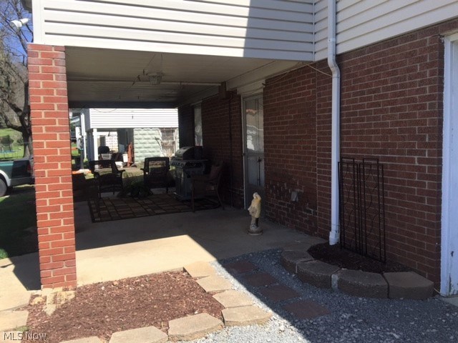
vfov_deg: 48.2
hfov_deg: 61.7
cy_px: 172
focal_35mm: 29
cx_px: 229
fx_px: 384
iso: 32
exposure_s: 1/1319
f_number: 2.2
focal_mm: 4.15
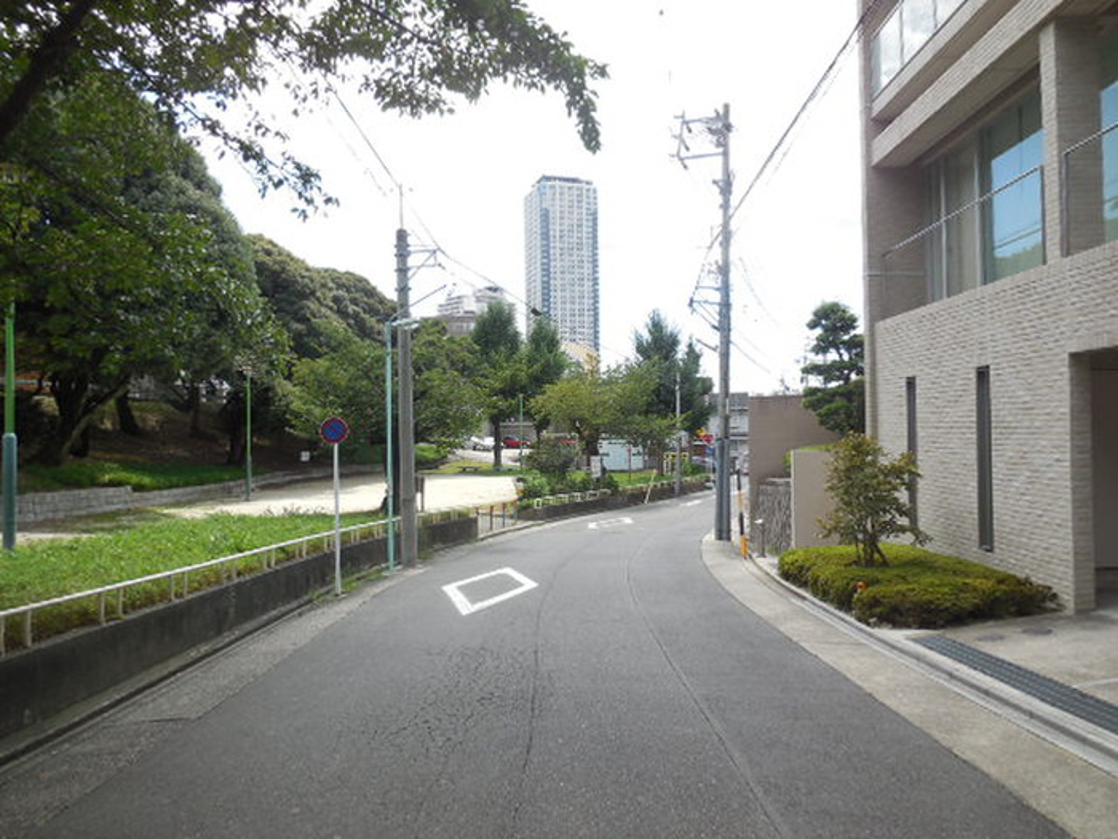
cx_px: 559
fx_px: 807
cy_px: 420
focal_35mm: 25
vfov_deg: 54.9
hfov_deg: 69.4
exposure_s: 1/640
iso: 125
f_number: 3.1
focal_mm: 4.5
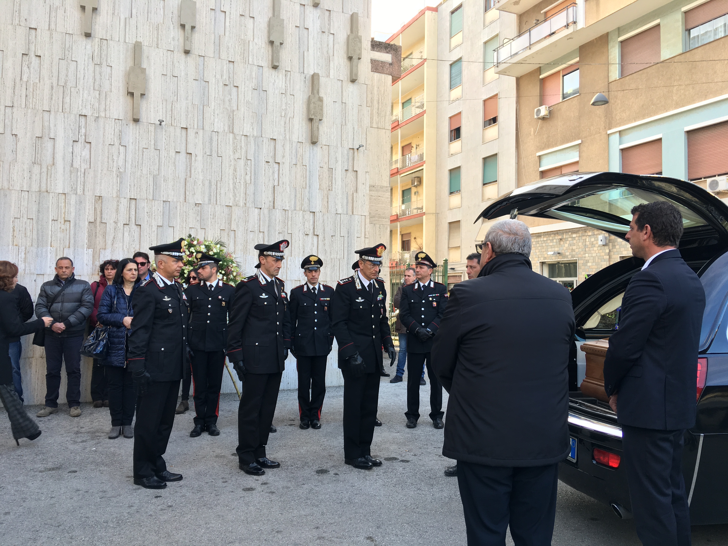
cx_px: 364
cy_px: 273
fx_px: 610
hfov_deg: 61.7
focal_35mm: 29
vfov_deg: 48.2
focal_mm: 4.15
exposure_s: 1/100
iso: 25
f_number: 2.2
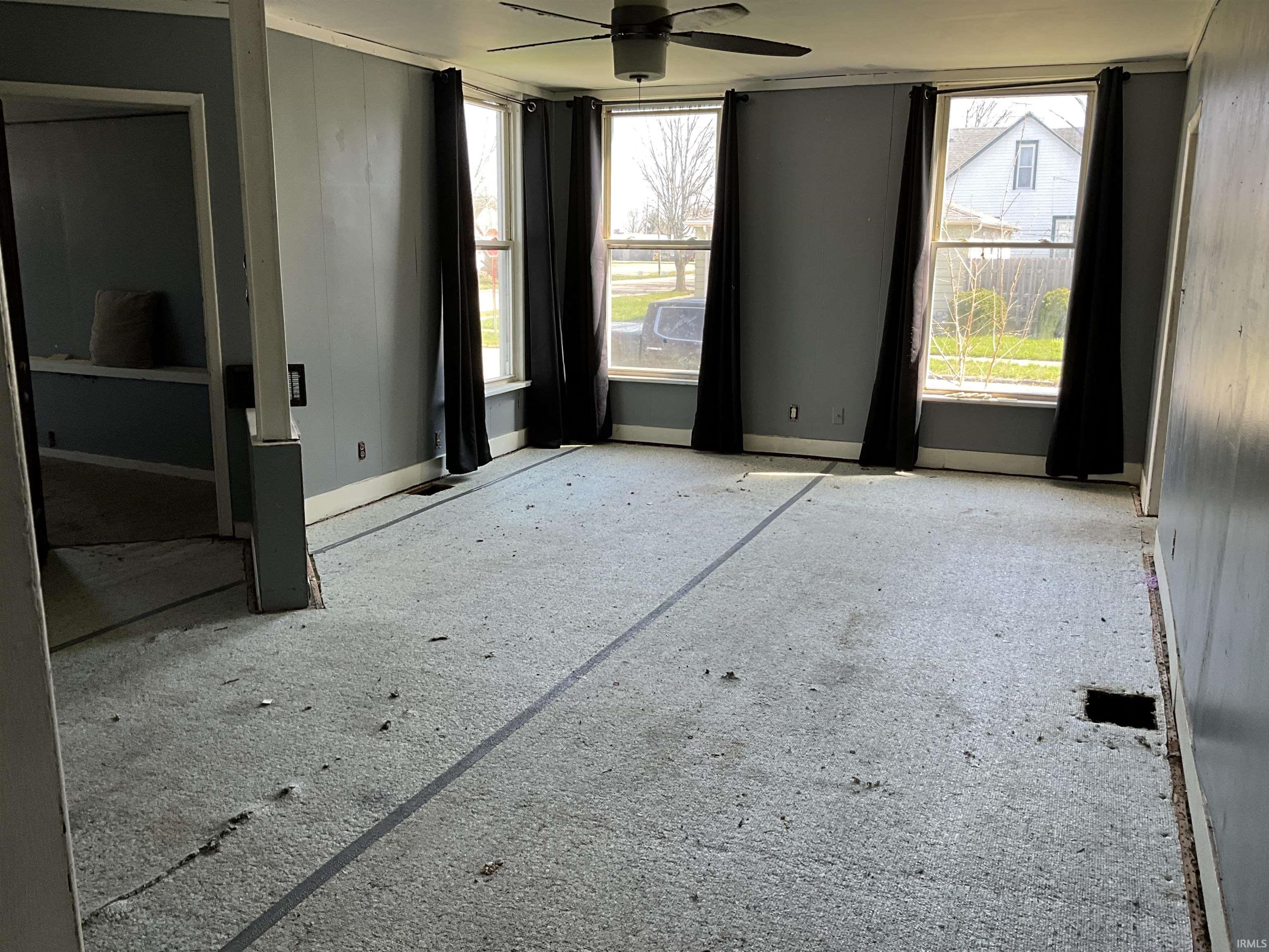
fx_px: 1063
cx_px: 634
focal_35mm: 29
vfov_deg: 48.2
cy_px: 476
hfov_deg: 61.7
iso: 40
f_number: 1.8
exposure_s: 1/122
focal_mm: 3
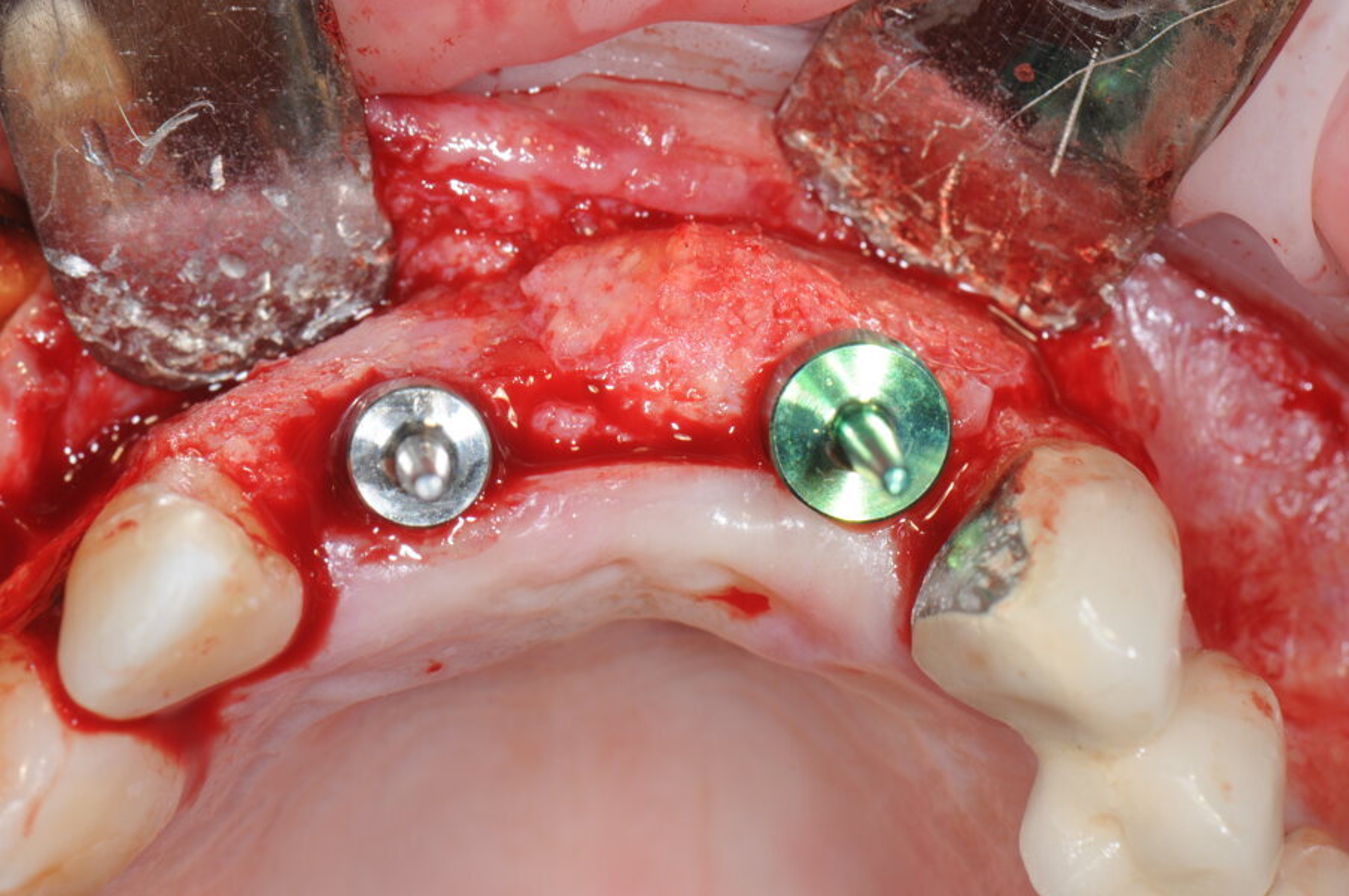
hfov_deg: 13.1
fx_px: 5894
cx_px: 674
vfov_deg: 8.7
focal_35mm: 158
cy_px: 448
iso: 200
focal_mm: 105
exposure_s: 1/125
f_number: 20
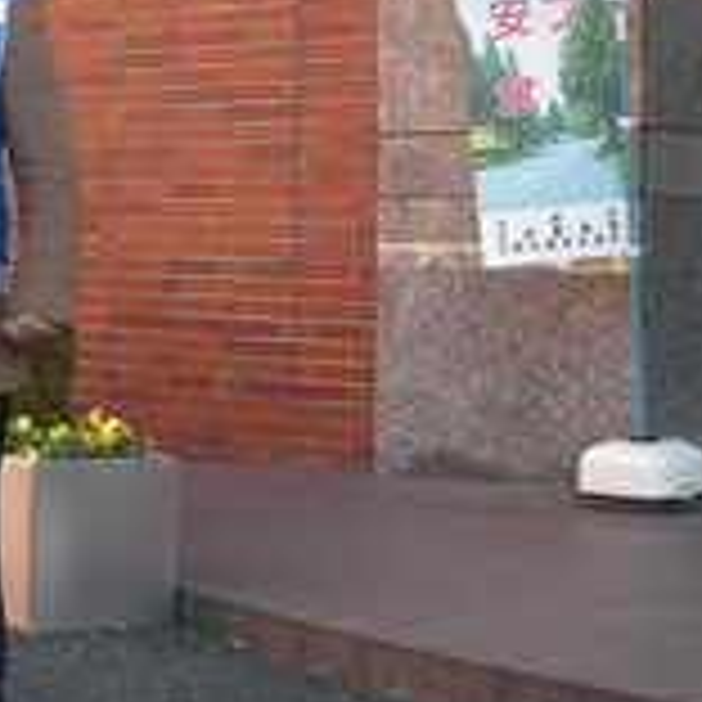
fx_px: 2340
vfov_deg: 17.1
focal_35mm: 102
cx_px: -261
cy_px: 308
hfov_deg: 16.0
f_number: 2.8
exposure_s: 1/125
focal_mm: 6.3
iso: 100
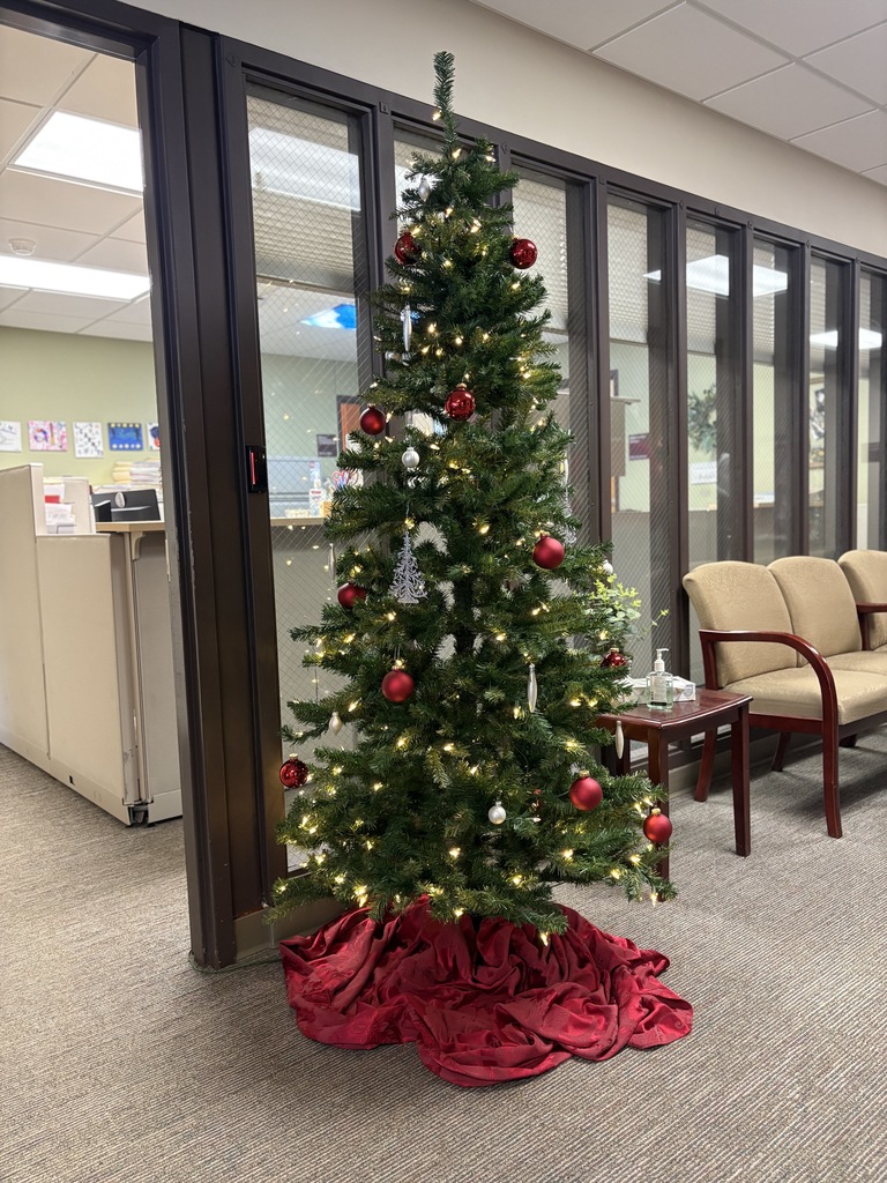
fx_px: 888
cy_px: 592
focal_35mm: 26
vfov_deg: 67.3
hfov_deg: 53.1
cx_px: 444
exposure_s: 1/60
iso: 320
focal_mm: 5.96
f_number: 1.6
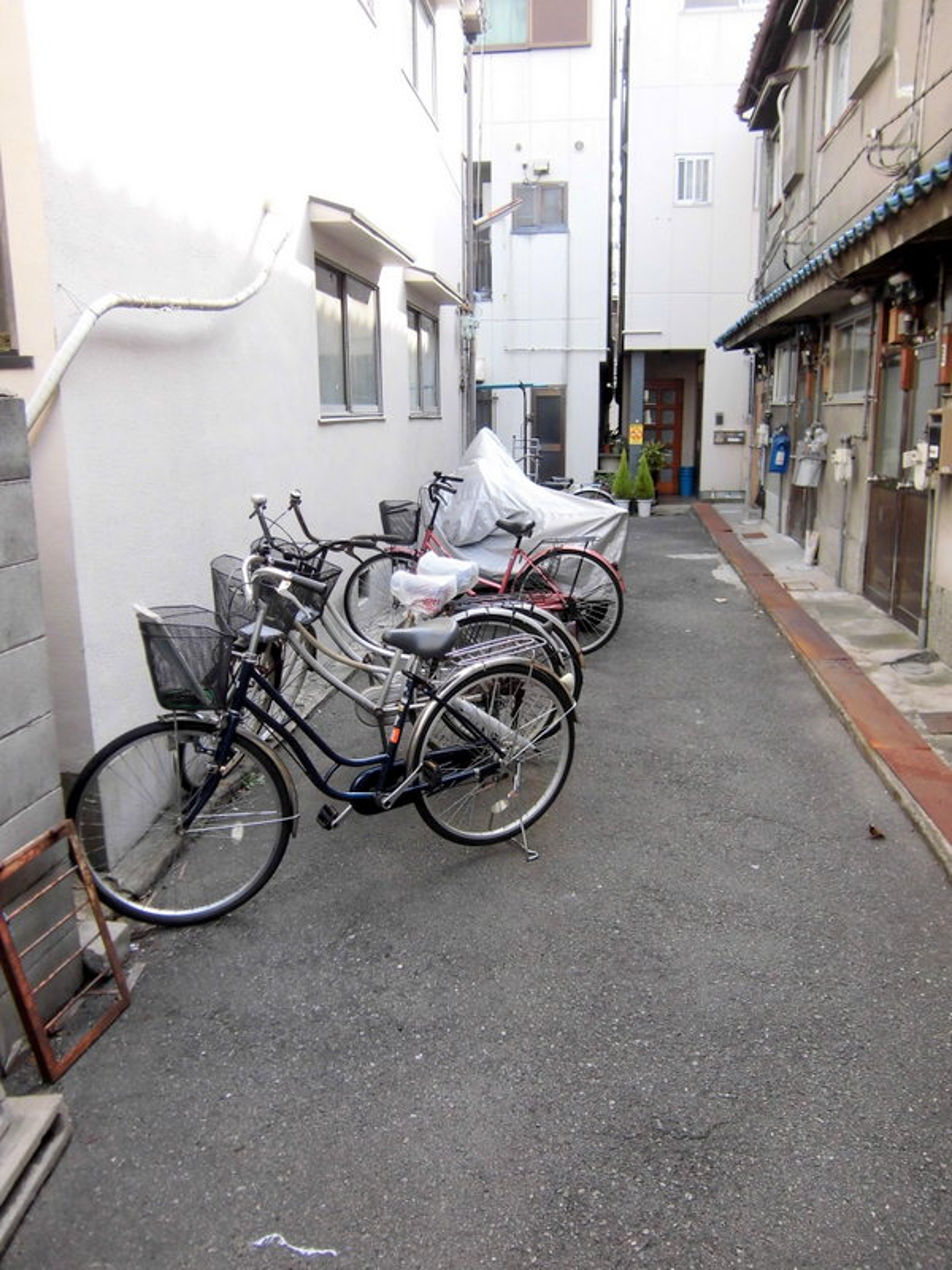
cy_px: 635
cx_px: 476
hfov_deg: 53.1
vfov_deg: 67.3
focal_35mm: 26
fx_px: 953
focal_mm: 4.7
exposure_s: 1/160
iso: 100
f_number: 2.8
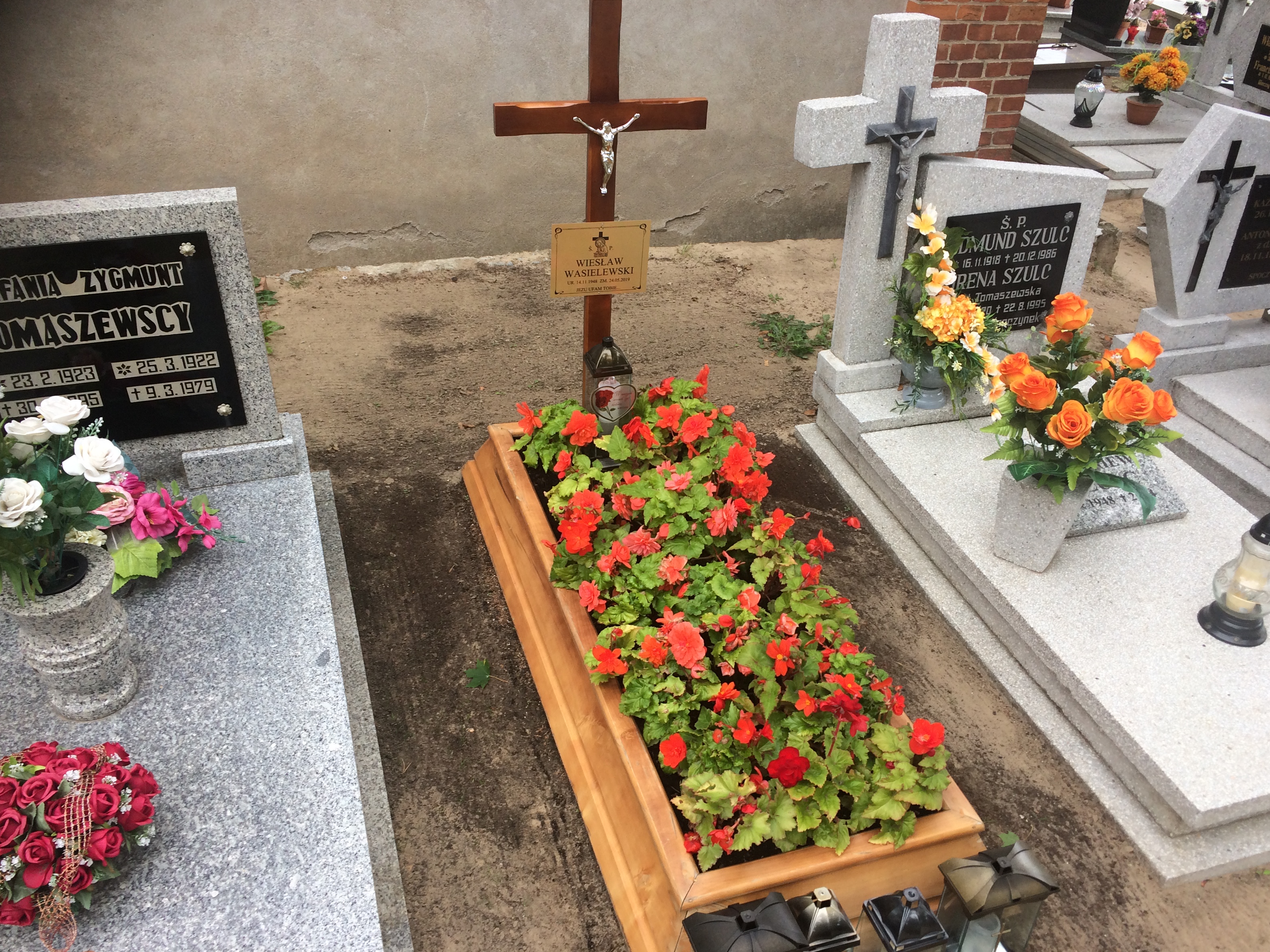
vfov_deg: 46.8
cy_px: 485
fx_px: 1101
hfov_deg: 60.0
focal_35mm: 30
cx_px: 648
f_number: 2.2
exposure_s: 1/277
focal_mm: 4.15
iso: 32
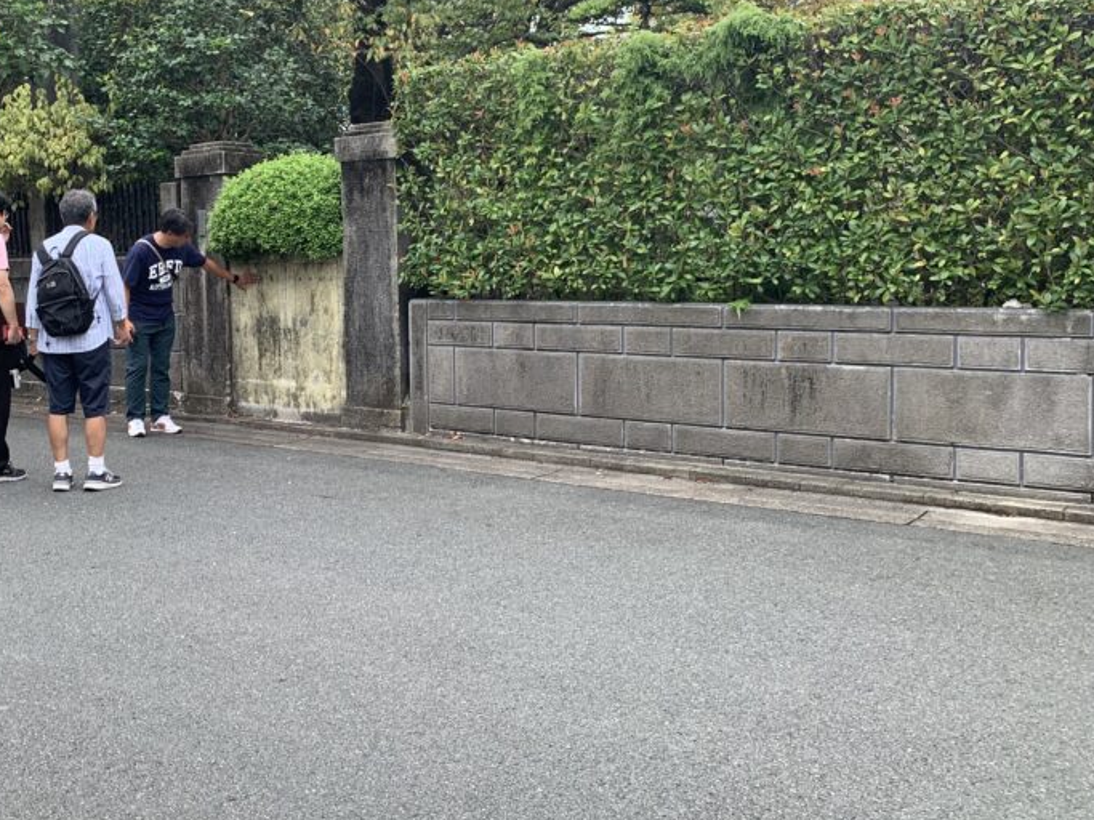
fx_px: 1232
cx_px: 287
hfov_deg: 46.3
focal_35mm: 39
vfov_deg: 36.7
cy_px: 328
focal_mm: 4.25
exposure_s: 1/303
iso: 25
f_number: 1.8
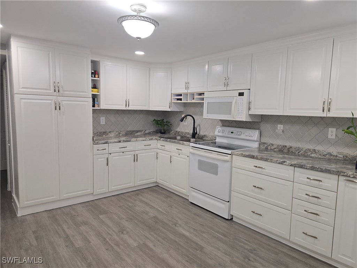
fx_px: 237
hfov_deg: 73.9
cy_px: 134
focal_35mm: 23
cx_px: 178
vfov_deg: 58.9
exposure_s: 1/60
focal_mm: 6.3
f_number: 1.7
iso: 80
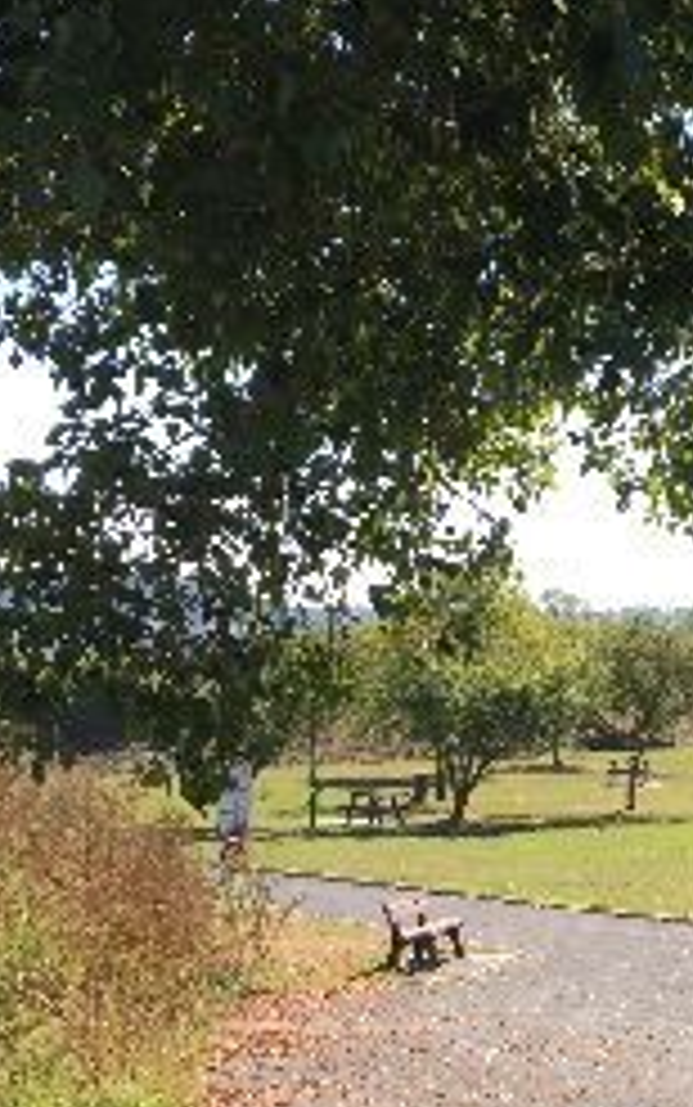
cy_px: 742
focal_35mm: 75
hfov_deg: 16.7
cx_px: 824
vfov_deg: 27.3
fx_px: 2264
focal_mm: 4.15
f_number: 2.2
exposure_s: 1/791
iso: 32
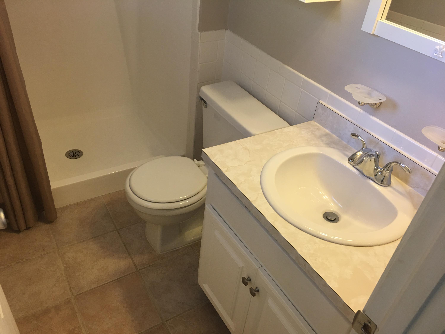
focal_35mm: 29
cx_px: 222
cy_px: 167
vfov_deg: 48.2
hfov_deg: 61.7
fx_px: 373
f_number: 2.2
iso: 32
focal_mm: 4.15
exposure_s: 1/15
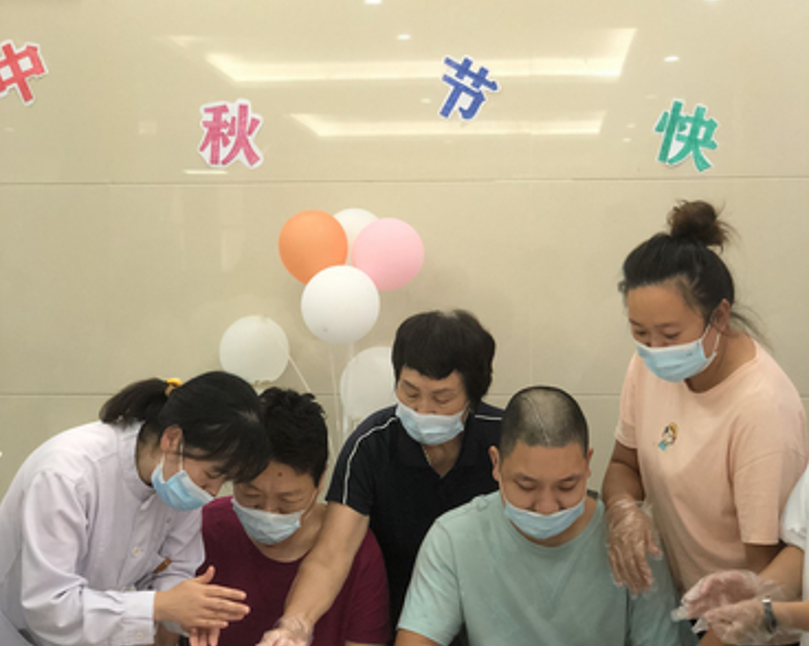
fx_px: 1651
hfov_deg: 27.5
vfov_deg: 22.1
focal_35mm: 69
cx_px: 408
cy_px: 363
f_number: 2.4
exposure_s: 1/60
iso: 80
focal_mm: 6
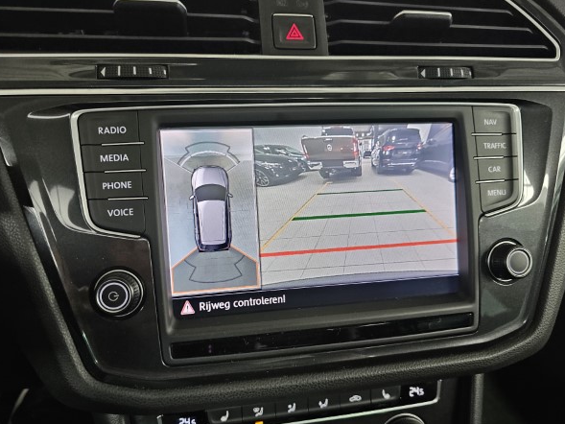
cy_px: 228
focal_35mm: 25
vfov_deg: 54.8
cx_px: 279
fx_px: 408
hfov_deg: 69.4
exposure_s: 1/50
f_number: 1.7
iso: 100
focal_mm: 6.3
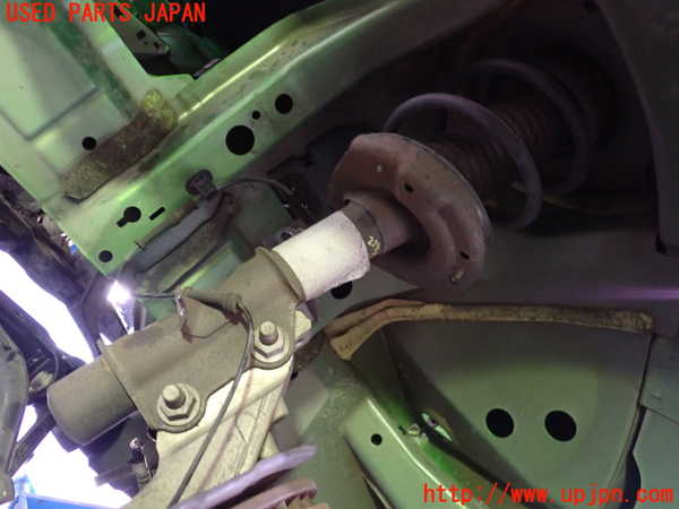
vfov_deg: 46.8
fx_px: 588
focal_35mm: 30
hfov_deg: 60.0
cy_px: 254
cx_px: 340
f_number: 2.3
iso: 800
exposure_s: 1/15
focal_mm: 5.4
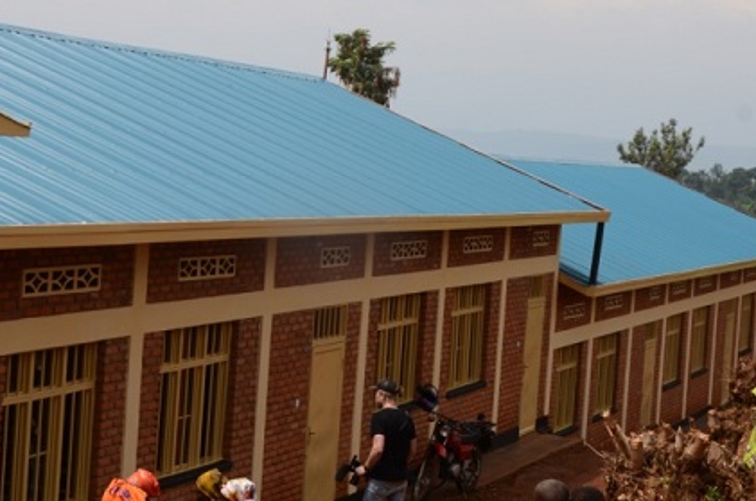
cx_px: 333
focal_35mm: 97
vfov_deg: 14.0
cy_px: 176
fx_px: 2033
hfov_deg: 21.1
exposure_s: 1/250
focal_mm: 38
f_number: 8
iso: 100
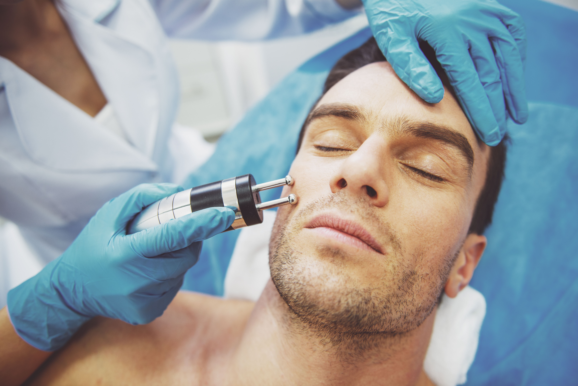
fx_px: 514
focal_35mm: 32
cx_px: 289
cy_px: 193
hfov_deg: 58.7
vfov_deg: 41.1
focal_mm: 32
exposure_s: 1/100
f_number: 2.8
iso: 500
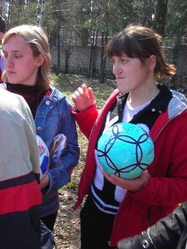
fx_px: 339
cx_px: 94
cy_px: 124
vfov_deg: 40.4
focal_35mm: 47
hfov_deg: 30.9
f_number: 3.4
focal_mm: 7.8
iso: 50
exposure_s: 1/101
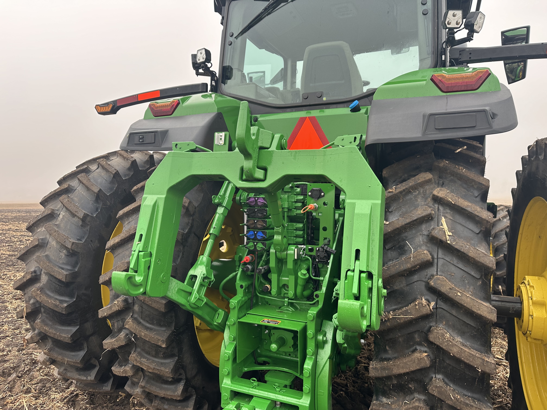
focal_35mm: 24
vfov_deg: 56.8
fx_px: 379
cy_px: 205
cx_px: 274
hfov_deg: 71.6
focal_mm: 6.86
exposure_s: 1/189
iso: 64
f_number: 1.78
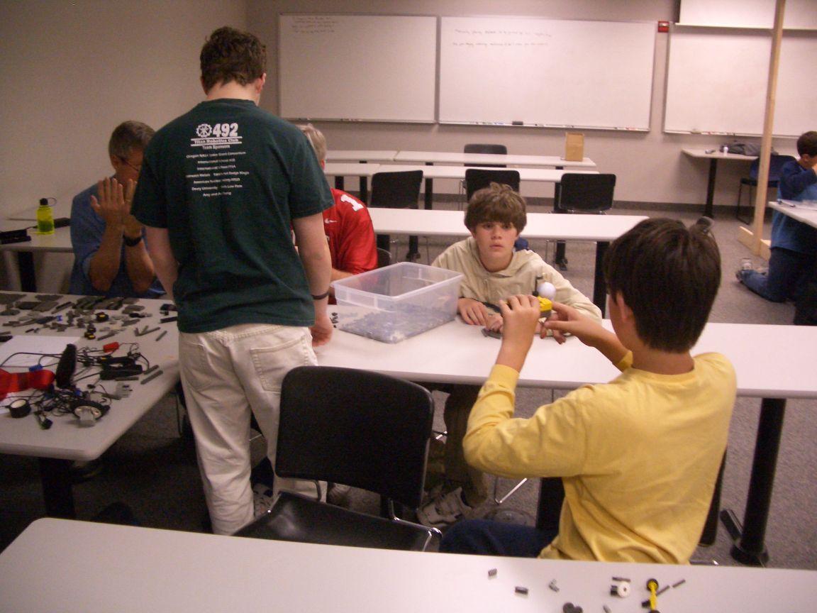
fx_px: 826
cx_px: 408
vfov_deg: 40.7
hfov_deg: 52.6
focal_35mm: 35
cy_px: 306
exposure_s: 1/50
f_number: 2.6
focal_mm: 5.8
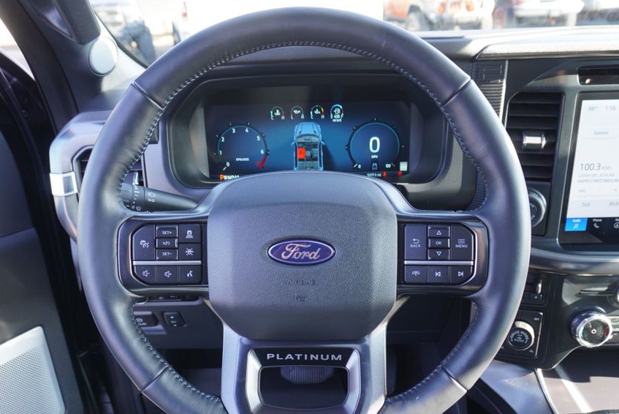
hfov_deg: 63.6
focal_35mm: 29
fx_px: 499
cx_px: 311
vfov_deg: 44.9
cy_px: 243
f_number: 4
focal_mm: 16
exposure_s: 1/60
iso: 200
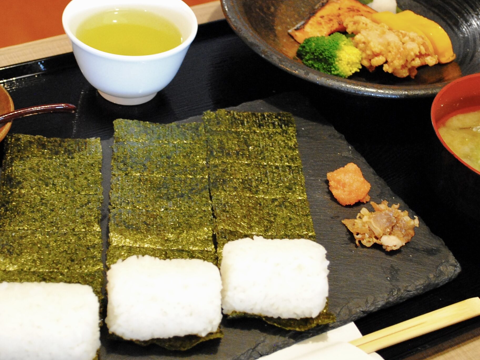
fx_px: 957
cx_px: 210
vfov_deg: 21.3
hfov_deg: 28.1
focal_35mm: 69
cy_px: 148
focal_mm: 34
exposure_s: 1/25
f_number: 5
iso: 1600
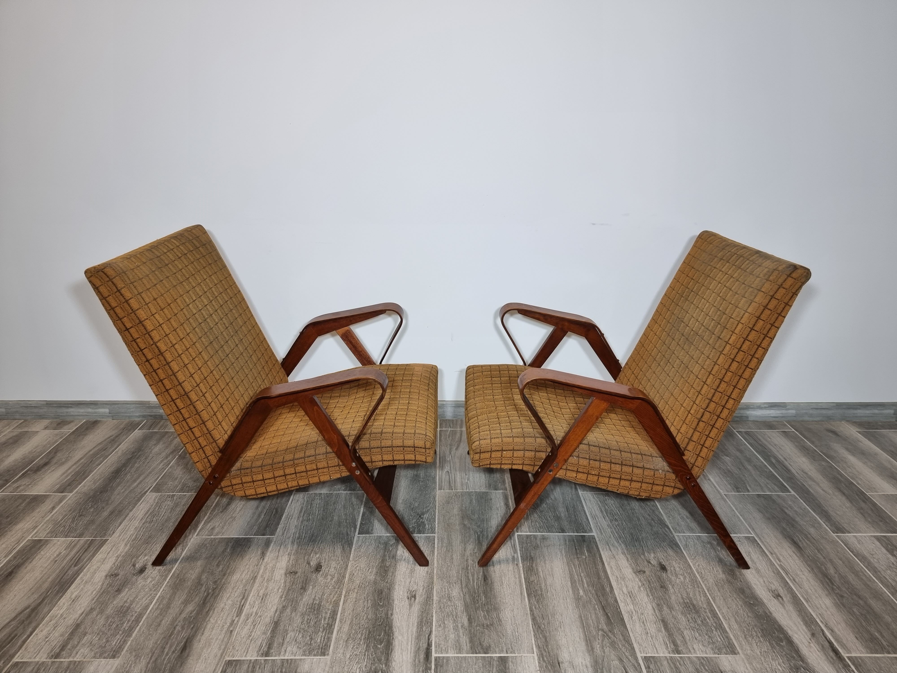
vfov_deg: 56.8
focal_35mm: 24
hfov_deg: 71.6
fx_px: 622
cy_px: 336
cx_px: 448
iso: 100
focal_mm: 6.7
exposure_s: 1/100
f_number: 1.8
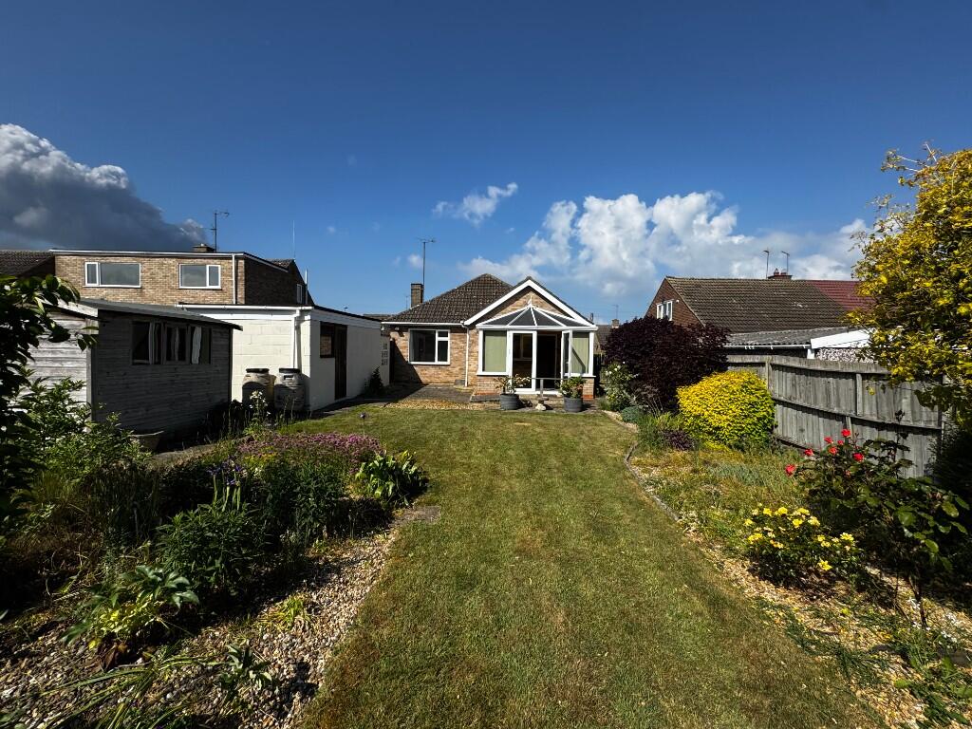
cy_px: 364
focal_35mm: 14
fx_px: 393
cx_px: 486
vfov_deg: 85.7
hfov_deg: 102.1
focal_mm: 2.22
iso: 50
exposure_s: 1/2584
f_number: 2.2
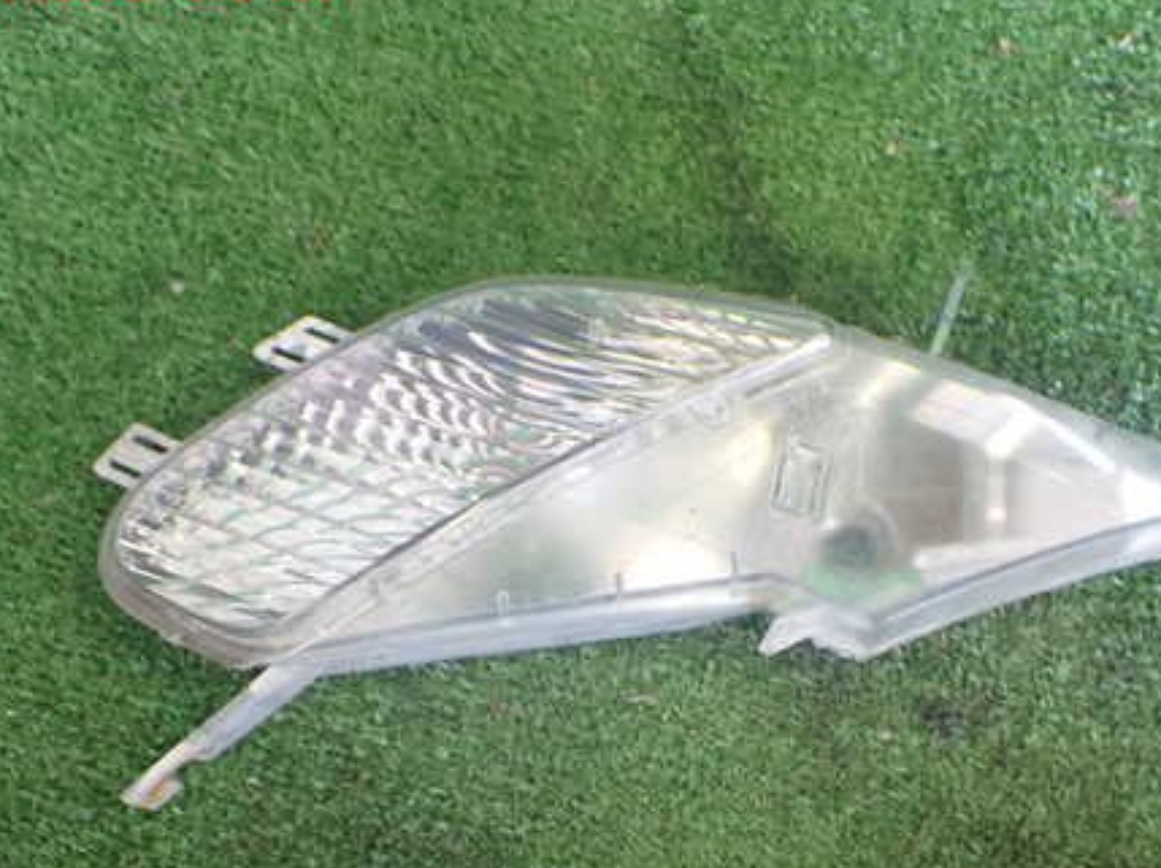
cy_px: 554
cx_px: 650
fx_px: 1407
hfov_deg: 44.7
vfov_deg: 34.1
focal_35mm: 42
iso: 800
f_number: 2.3
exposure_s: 1/100
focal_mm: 5.4
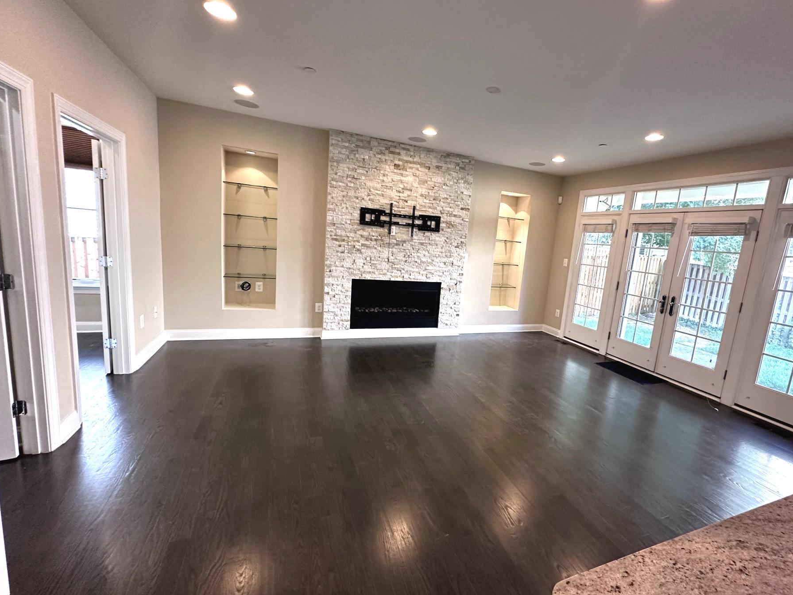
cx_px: 443
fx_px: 367
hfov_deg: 94.1
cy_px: 298
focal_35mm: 16
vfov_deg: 78.1
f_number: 2.2
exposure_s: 1/120
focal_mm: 2.22
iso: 250
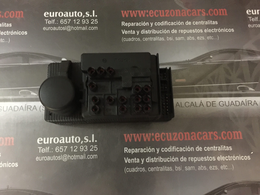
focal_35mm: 29
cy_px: 98
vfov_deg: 48.2
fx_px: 218
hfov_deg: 61.7
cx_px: 130
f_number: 2.2
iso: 250
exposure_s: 1/4
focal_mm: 4.15
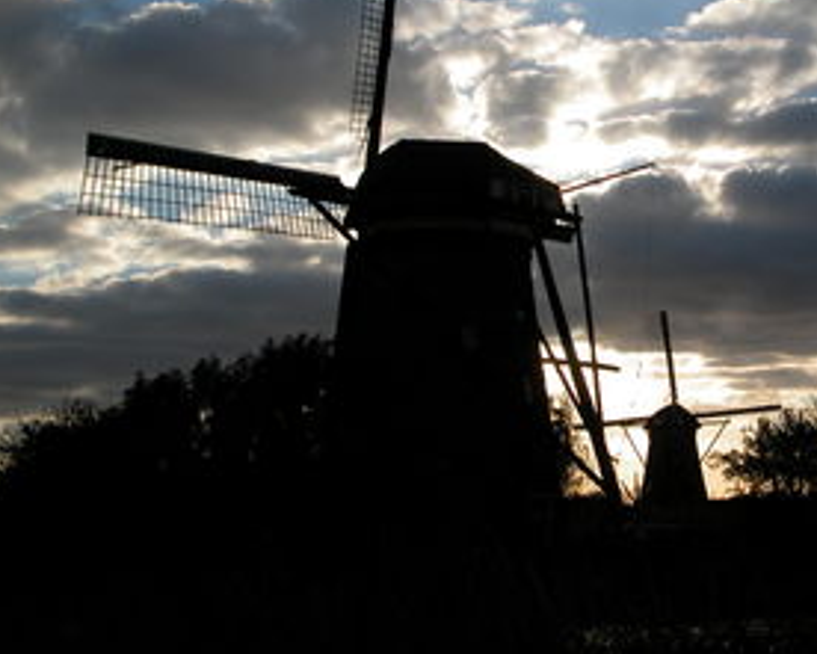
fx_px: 1814
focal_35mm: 75
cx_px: 580
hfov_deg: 25.2
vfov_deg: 20.4
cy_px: 234
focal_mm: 13.7
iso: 100
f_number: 7.7
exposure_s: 1/517
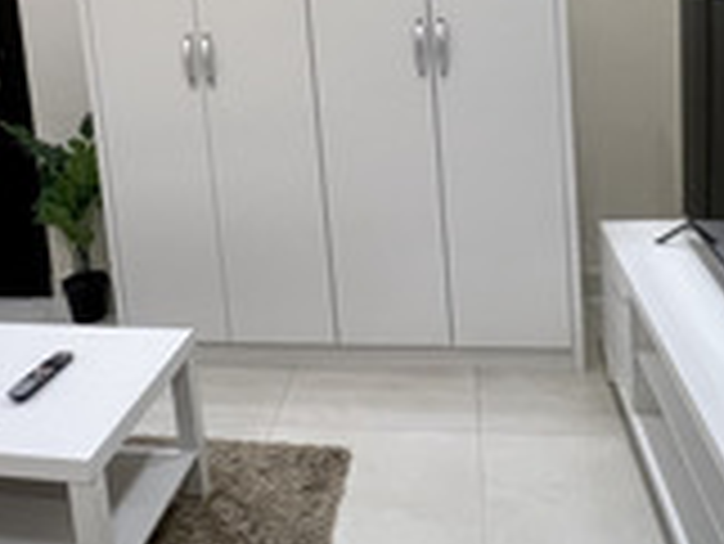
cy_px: 56
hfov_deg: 49.9
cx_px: 304
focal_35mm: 37
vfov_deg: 36.4
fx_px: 774
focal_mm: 1.57
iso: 160
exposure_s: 1/50
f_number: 1.8
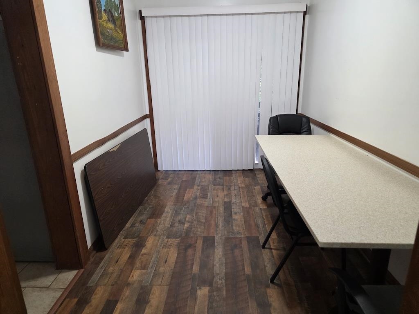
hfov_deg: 73.9
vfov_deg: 58.9
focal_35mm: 23
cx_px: 210
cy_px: 157
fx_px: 278
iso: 500
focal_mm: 6.3
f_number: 1.7
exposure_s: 1/120
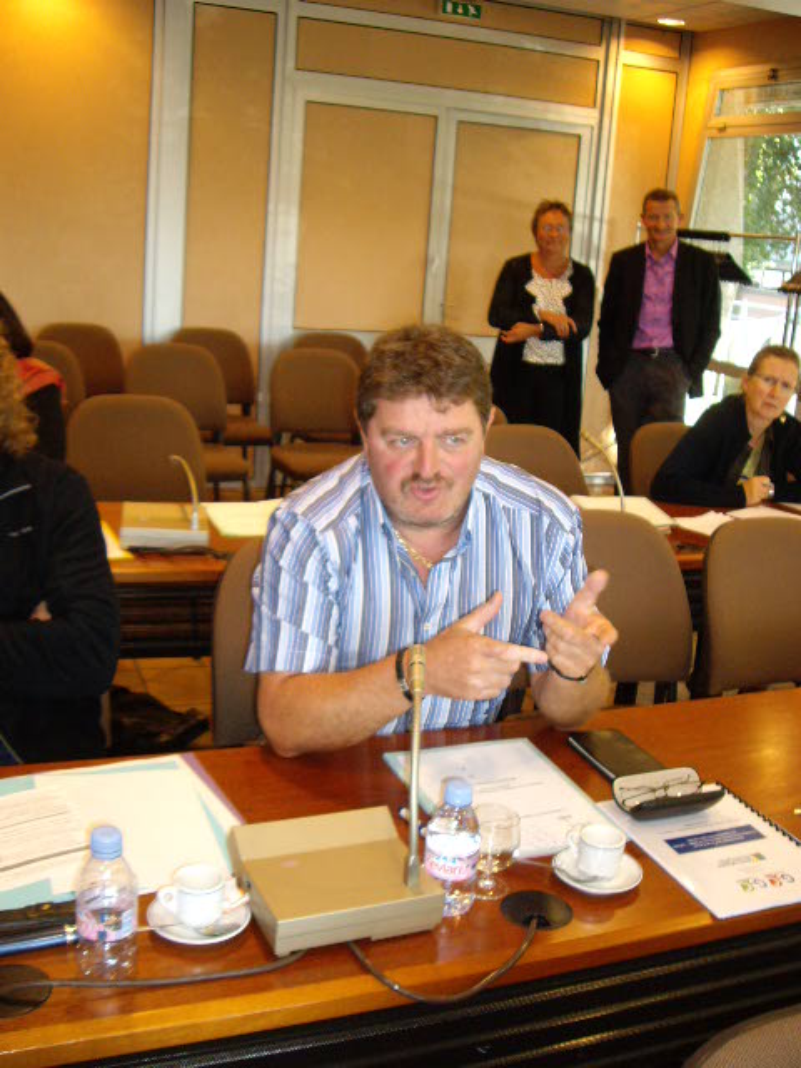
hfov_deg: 37.7
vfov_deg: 49.0
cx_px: 400
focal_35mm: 38
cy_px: 534
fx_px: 1172
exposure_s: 1/40
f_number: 2.7
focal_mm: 6.2
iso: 200
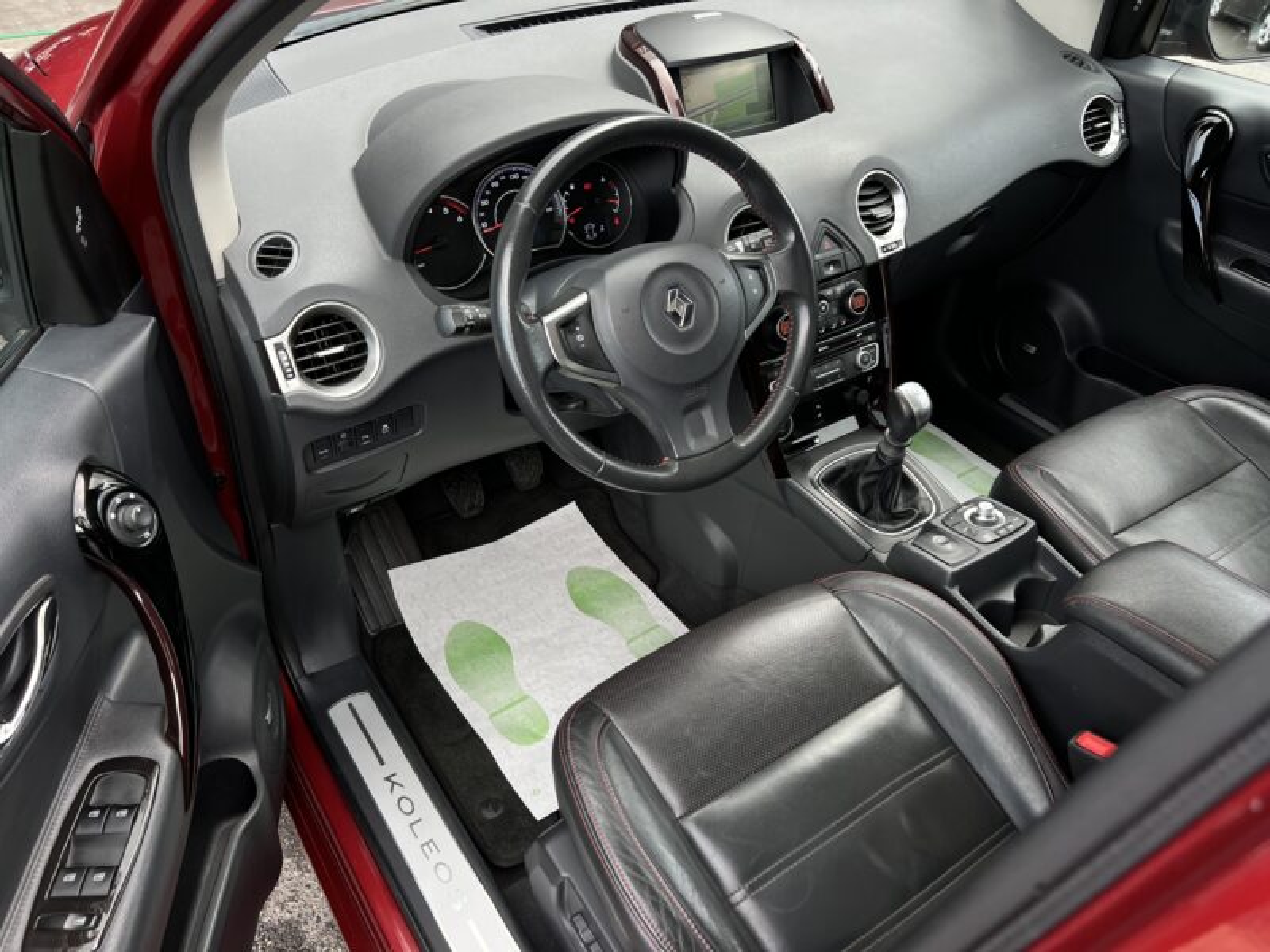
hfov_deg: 67.3
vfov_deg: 53.1
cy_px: 476
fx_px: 954
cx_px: 635
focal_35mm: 26
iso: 50
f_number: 1.5
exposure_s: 1/298
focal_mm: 5.7
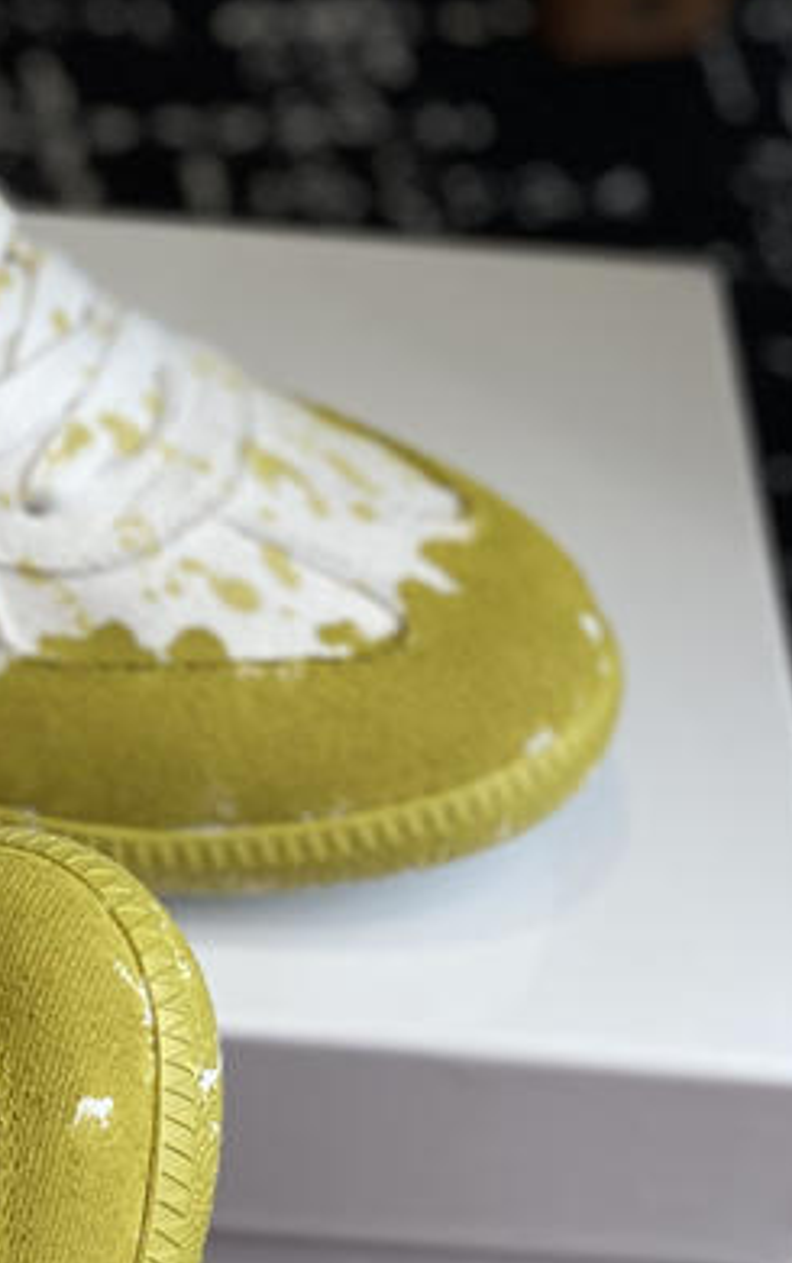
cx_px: -233
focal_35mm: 122
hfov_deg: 10.5
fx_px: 4206
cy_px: 762
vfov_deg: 17.1
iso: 20
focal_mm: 6
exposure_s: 1/124
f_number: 2
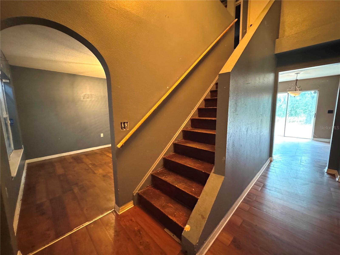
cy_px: 128
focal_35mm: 14
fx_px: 138
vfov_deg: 85.7
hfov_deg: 102.1
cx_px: 170
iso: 1250
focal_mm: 2.22
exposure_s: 1/40
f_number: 2.2
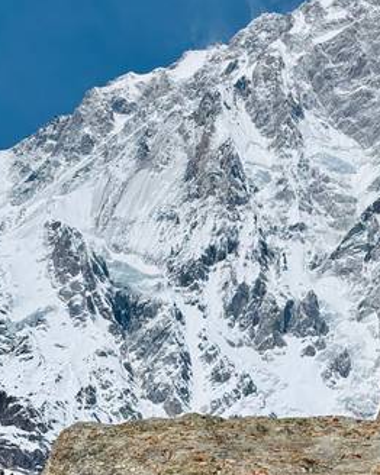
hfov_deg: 15.4
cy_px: 320
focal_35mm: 99
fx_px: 1393
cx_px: 338
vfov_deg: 19.3
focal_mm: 5.96
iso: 25
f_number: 1.6
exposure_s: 1/9091
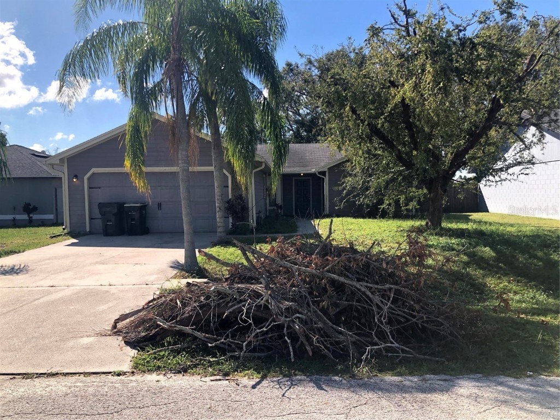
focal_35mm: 28
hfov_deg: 63.4
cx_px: 280
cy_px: 210
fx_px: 453
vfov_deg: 49.7
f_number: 1.8
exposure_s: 1/1350
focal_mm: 3.99
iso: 20
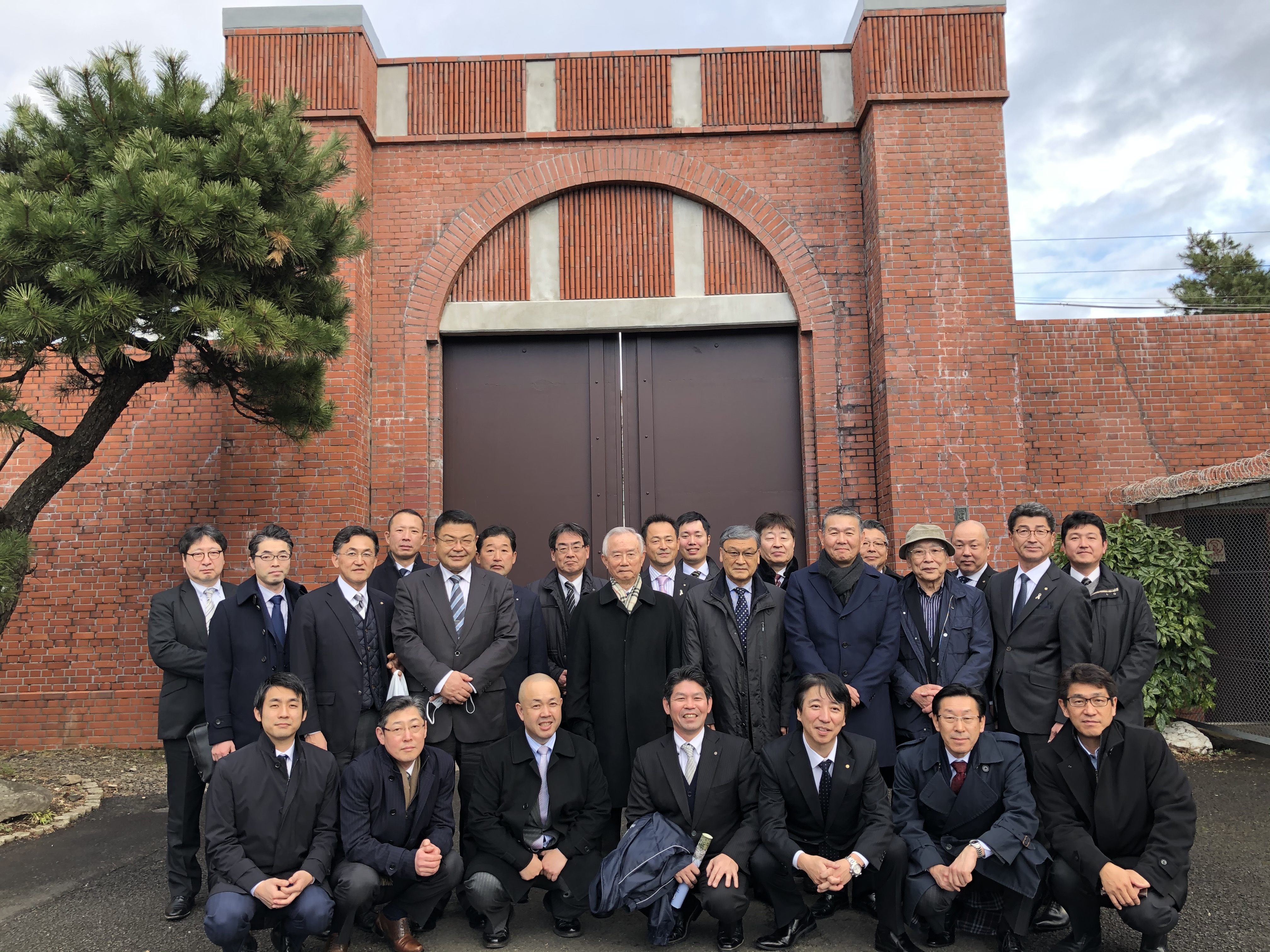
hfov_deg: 63.4
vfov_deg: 49.7
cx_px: 635
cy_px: 476
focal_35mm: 28
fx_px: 1027
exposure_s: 1/120
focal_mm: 3.99
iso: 25
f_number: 1.8
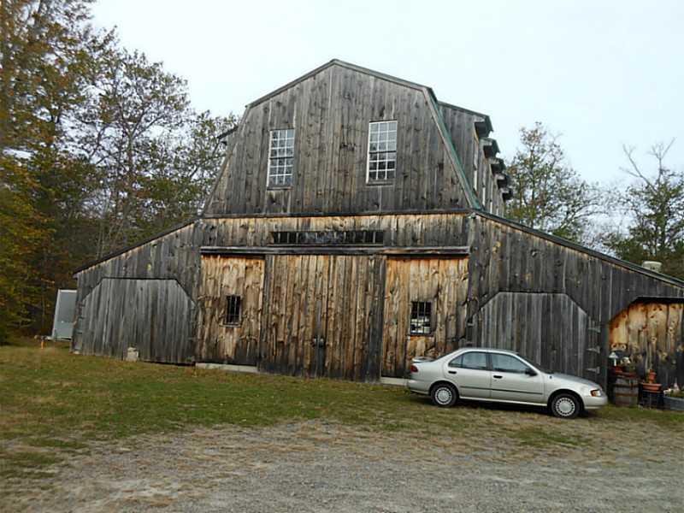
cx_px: 342
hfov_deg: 61.7
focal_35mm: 29
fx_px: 573
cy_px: 256
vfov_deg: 48.2
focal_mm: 5.2
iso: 80
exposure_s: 1/400
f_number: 3.3
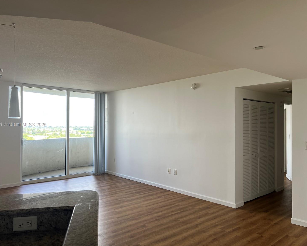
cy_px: 125
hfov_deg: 62.2
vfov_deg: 51.5
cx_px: 148
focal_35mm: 28
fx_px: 254
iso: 64
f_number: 1.5
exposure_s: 1/121
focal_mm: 5.7
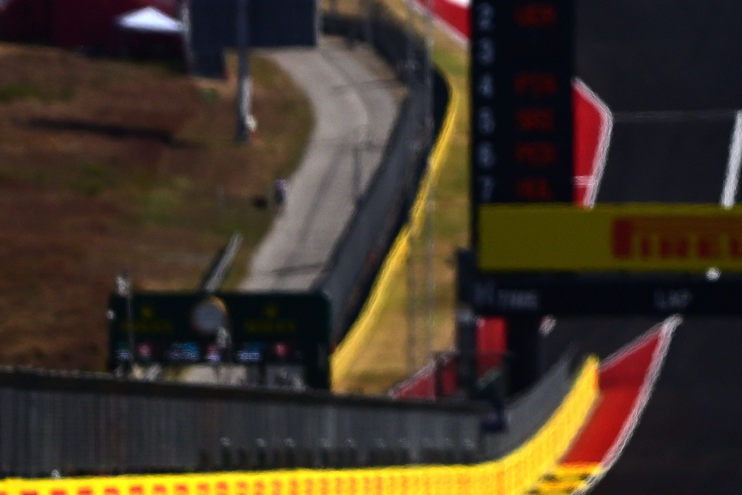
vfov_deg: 1.7
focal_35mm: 787
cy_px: -144
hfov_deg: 2.6
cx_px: 1250
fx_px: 16221
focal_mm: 200
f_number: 2.2
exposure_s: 1/8000
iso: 200
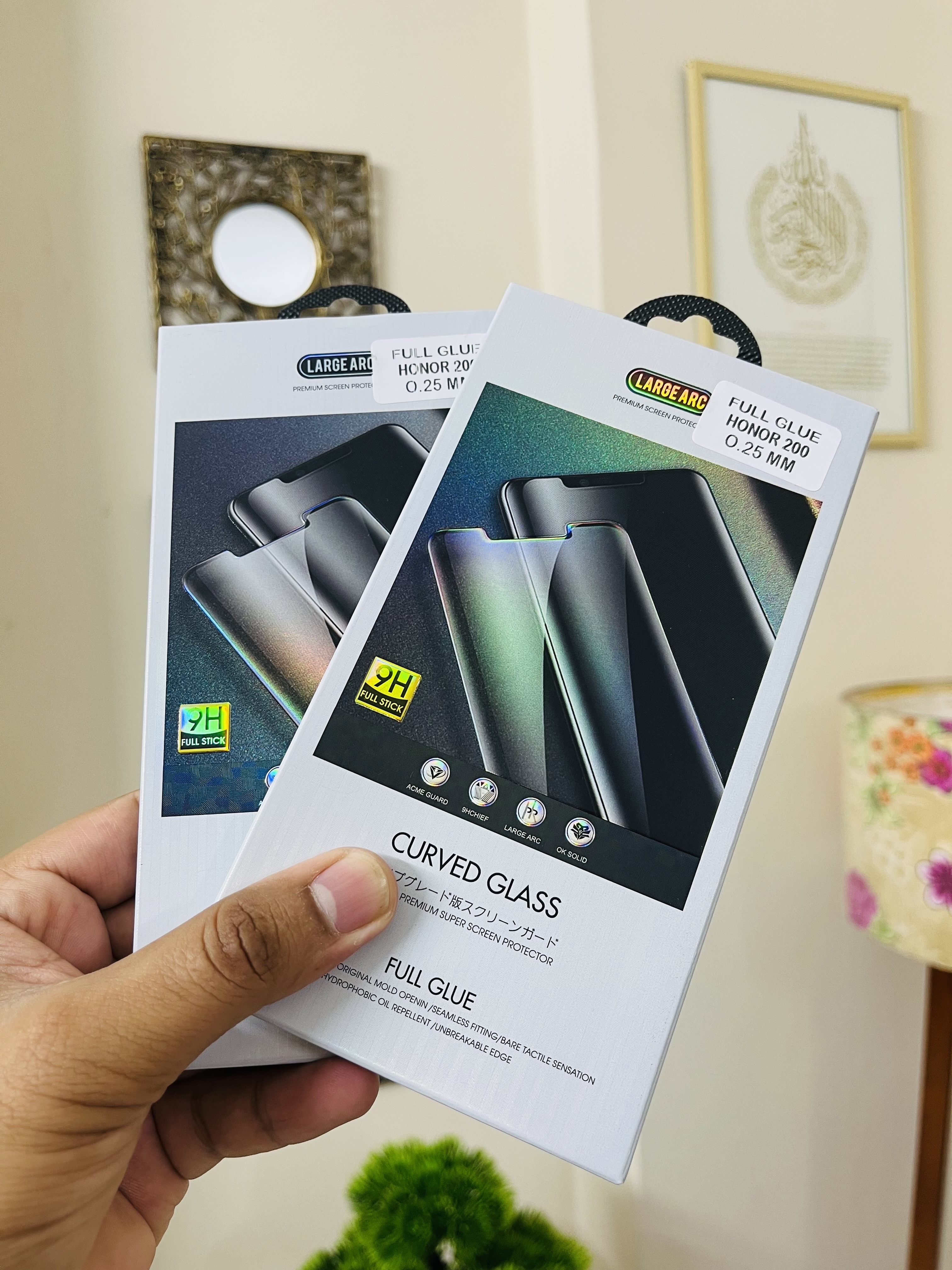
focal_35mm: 26
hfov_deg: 53.1
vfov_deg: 67.3
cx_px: 476
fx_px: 953
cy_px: 635
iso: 80
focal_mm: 5.1
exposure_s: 1/50
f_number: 1.6
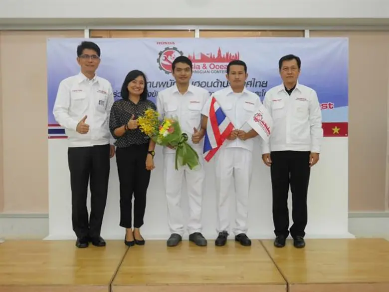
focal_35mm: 40
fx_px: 450
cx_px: 194
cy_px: 146
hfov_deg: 46.8
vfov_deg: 36.0
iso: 400
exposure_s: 1/50
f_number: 5.6
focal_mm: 20
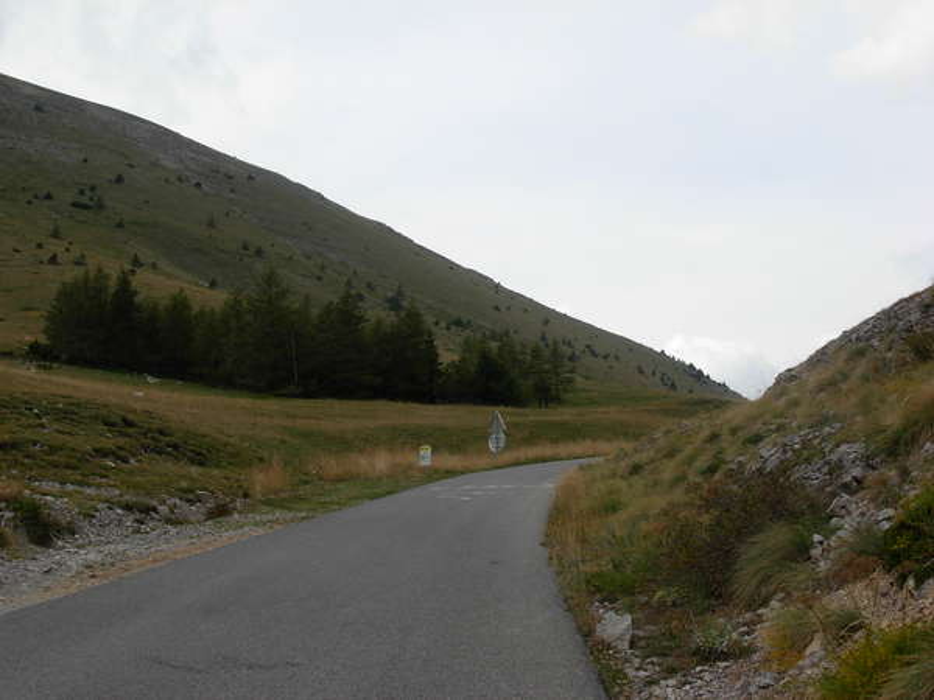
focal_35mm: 38
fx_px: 1025
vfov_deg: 37.7
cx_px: 467
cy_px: 350
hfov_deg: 49.0
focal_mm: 6.3
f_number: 4.9
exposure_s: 1/542
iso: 79
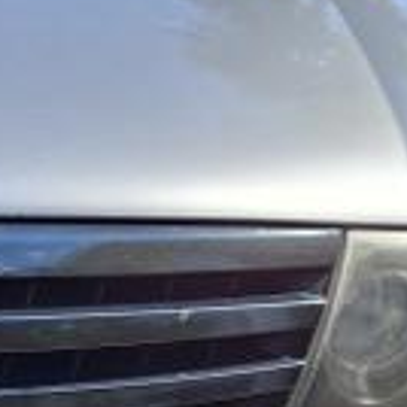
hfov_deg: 19.2
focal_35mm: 83
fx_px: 1104
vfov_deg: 20.0
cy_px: 440
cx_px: -131
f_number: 1.8
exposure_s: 1/1290
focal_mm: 4.69
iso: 25
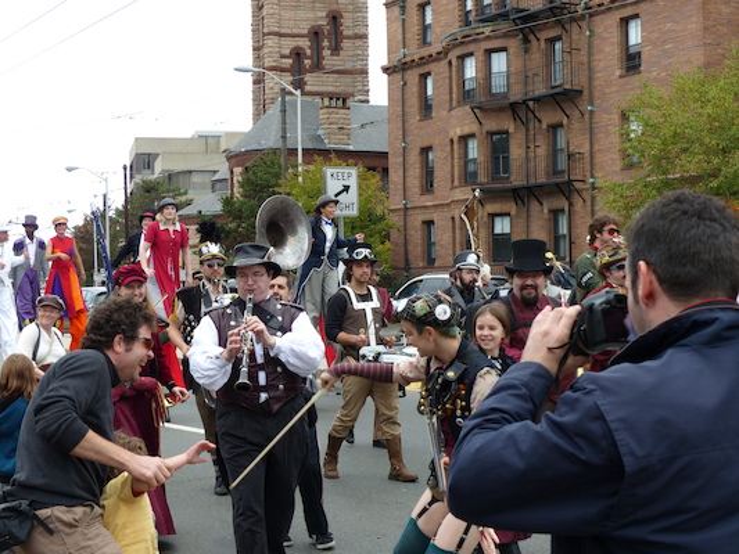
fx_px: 1174
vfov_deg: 26.6
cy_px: 277
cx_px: 370
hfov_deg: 34.9
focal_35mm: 55
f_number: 4
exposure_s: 1/160
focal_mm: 9.9
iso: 100
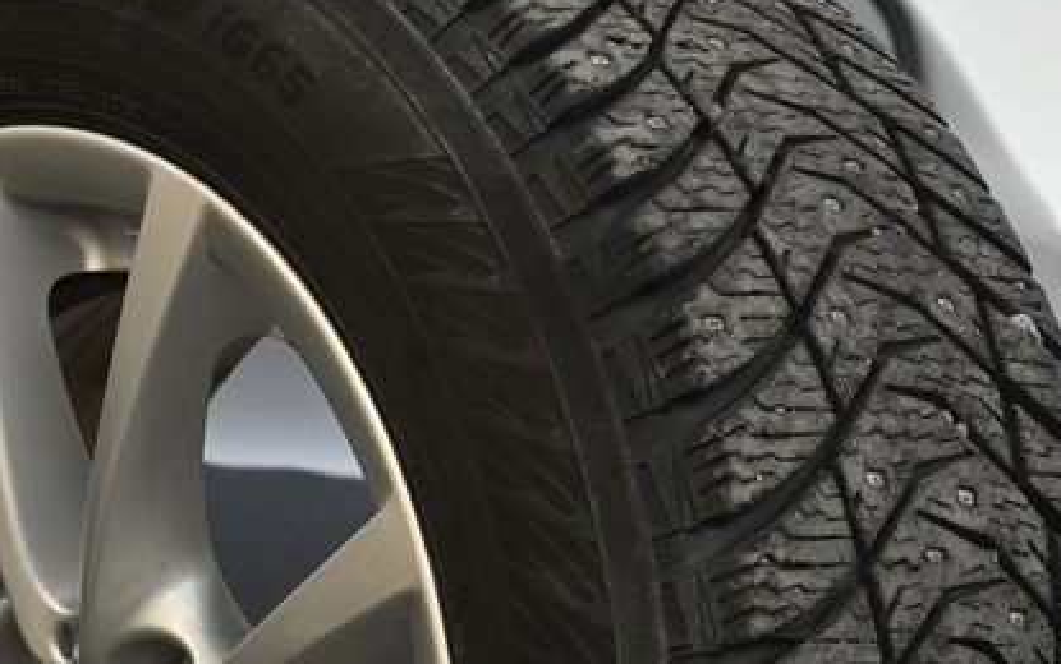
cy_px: 776
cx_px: 268
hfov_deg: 12.5
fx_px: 4832
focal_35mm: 167
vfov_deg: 7.8
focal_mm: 28
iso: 800
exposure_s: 1/80
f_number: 4.5
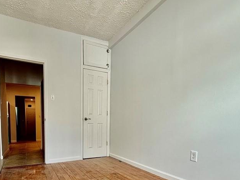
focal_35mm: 23
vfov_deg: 56.1
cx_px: 107
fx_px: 159
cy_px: 134
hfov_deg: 73.7
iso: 50
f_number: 2.2
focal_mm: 2.22
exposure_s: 1/99
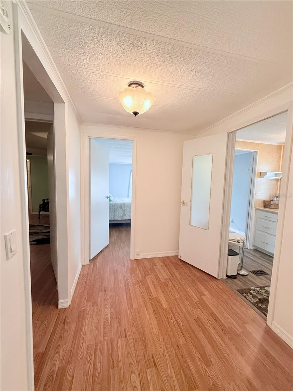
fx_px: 158
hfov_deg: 85.7
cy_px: 196
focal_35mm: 14
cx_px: 146
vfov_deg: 102.1
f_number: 2.2
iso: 250
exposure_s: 1/120
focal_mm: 2.22
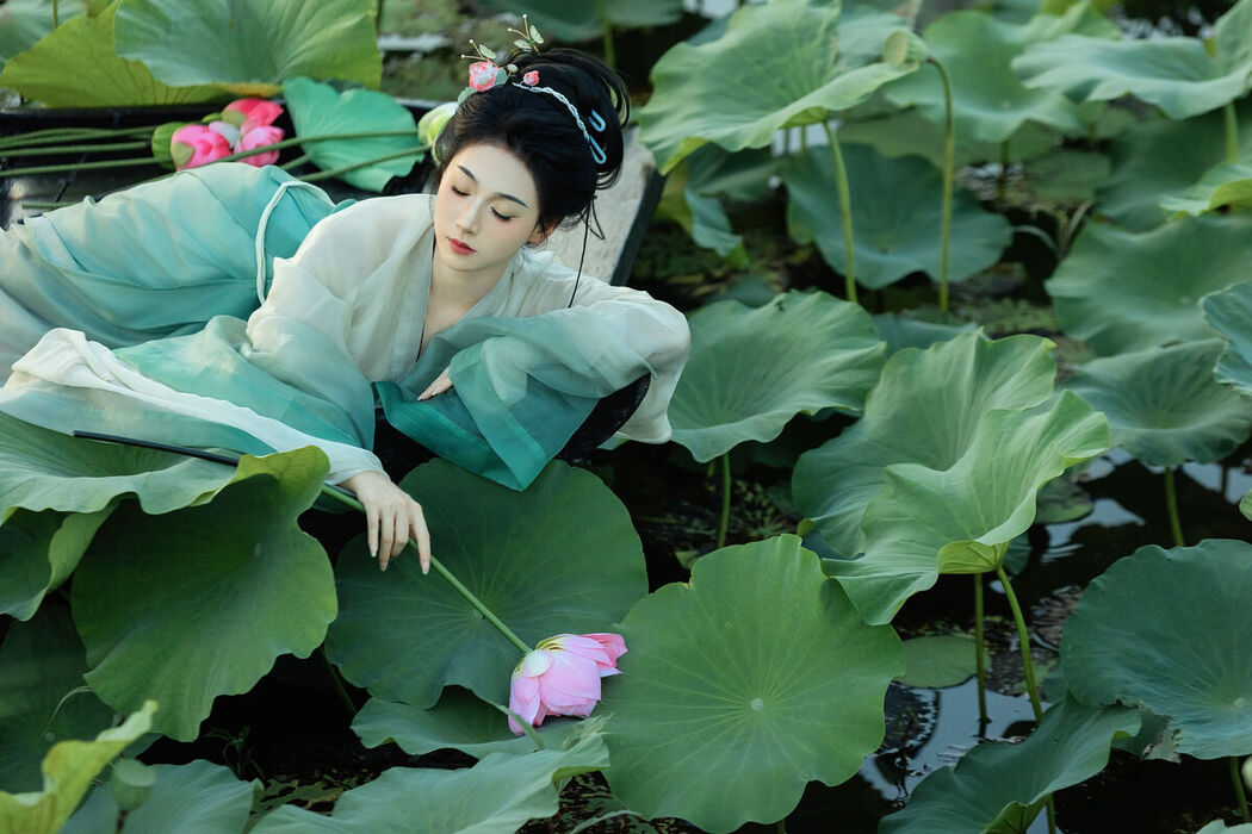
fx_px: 5912
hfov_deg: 12.1
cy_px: 417
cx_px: 626
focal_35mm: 170
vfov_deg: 8.1
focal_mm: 170
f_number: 3.5
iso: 800
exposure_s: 1/160
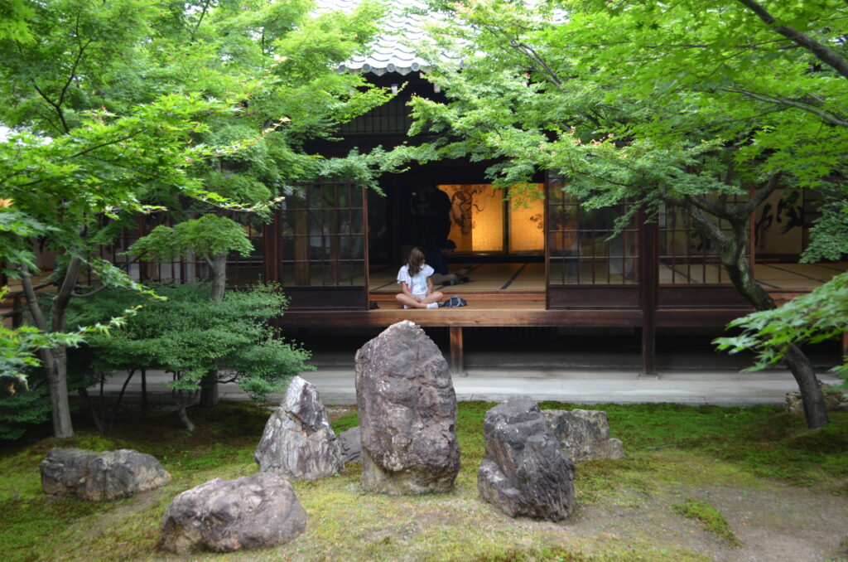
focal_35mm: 42
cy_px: 281
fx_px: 987
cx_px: 424
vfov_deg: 31.7
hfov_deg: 46.5
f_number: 4.5
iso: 400
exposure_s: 1/80
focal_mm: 28
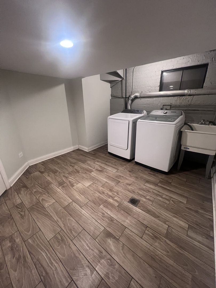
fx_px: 108
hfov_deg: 89.9
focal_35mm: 13
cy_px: 144
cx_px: 108
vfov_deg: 106.2
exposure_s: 1/60
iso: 400
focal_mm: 1.57
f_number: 1.8
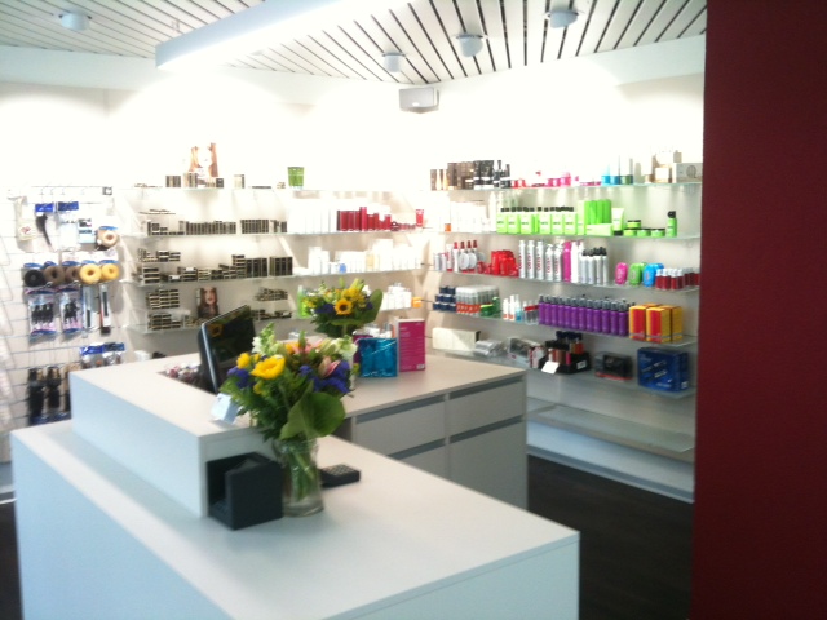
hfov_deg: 52.6
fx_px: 836
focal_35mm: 35
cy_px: 310
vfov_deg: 40.7
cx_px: 414
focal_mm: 3.85
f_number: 2.8
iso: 80
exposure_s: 1/20
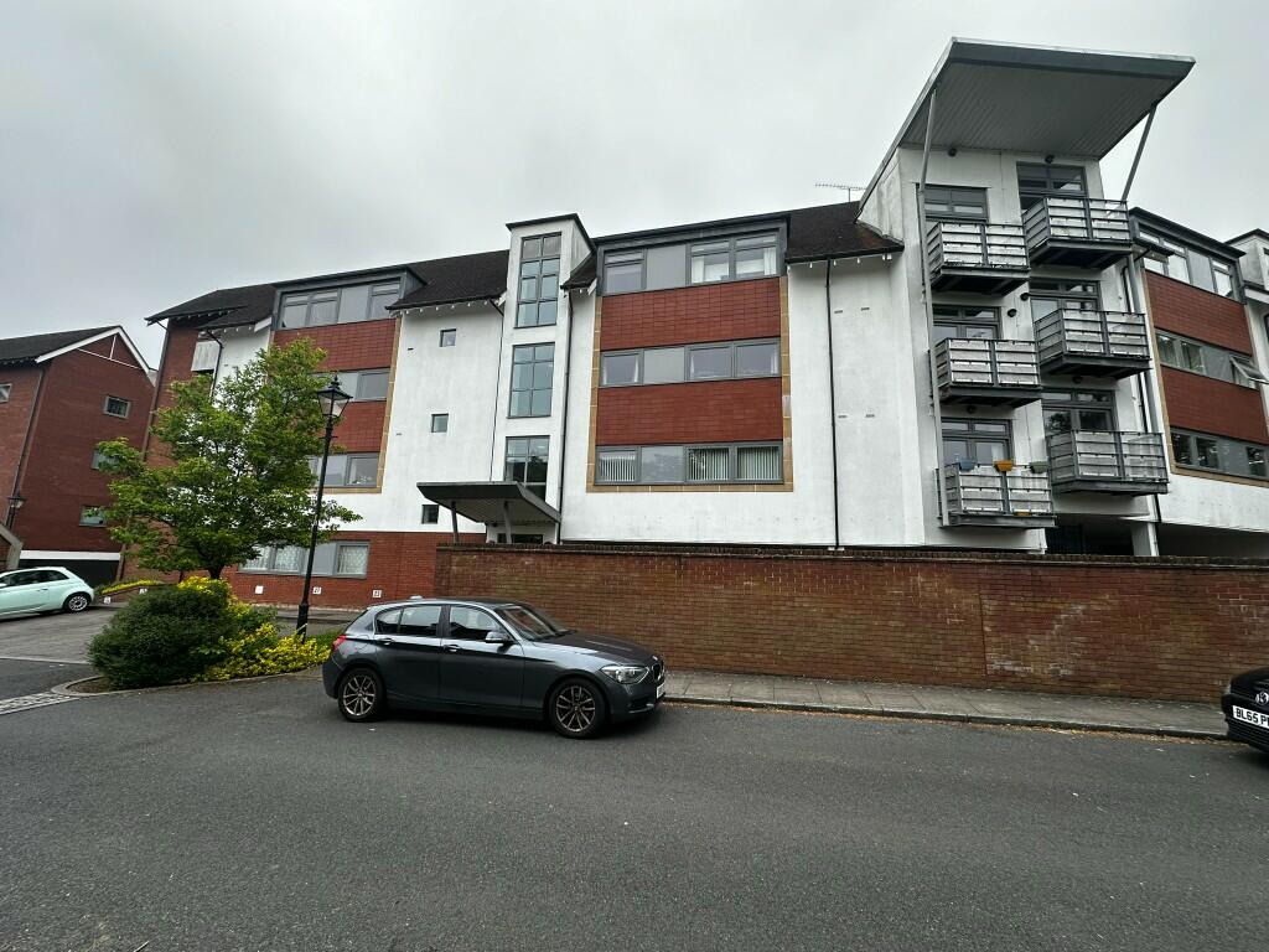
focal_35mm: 14
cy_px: 476
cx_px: 634
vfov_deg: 85.7
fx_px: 513
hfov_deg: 102.1
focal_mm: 2.22
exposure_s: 1/550
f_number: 2.2
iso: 40
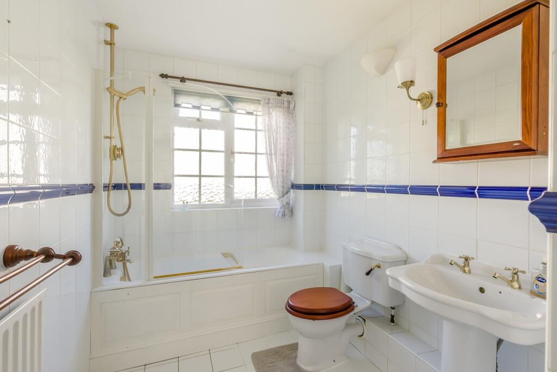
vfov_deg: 73.8
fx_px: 248
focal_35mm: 16
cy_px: 186
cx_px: 278
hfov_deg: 96.7
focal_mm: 16
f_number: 10
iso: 100
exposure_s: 1/10
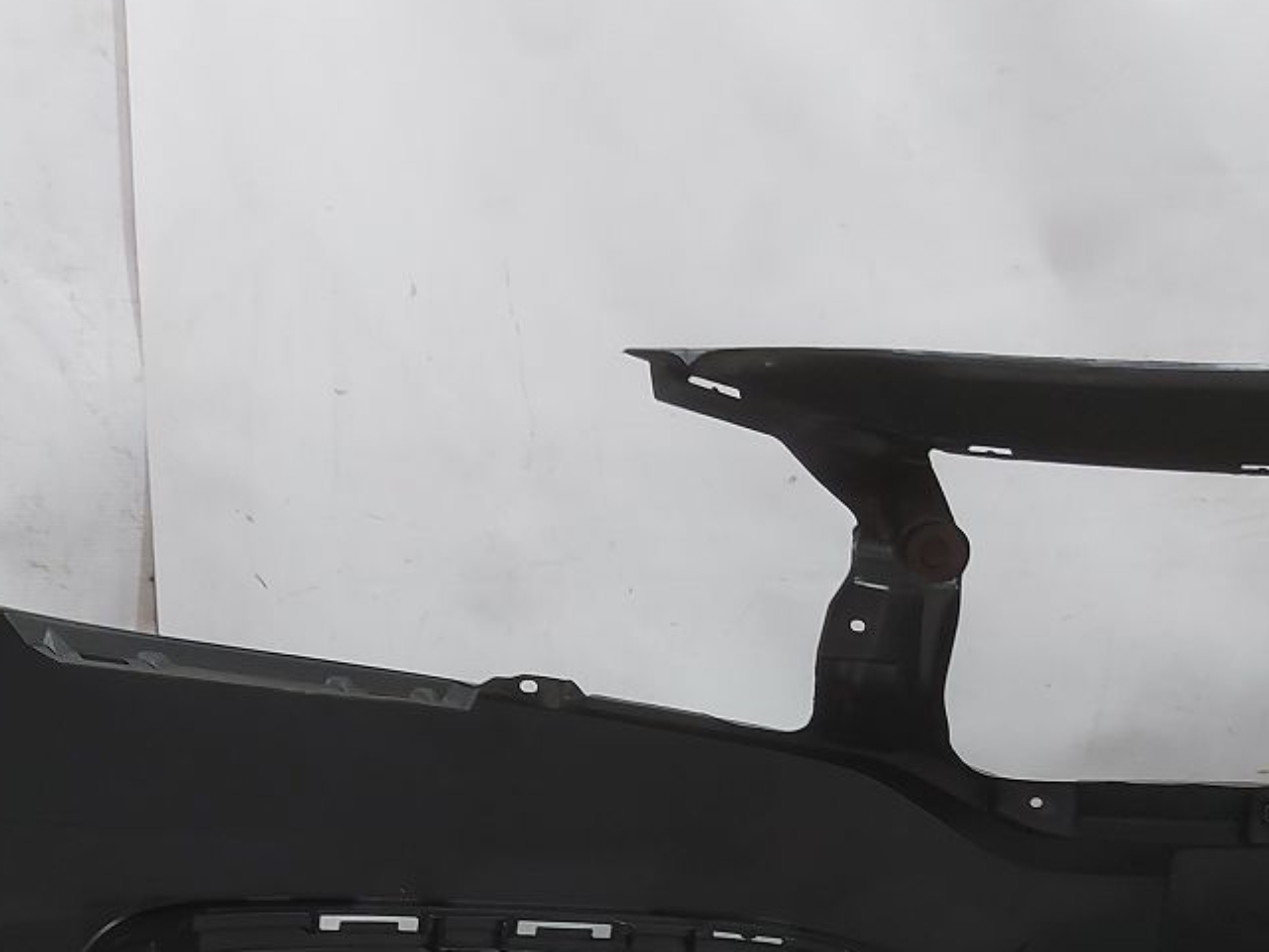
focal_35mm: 52
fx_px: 1906
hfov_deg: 36.7
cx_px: 522
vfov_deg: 26.6
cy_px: 938
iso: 100
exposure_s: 1/50
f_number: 1.8
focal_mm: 5.23
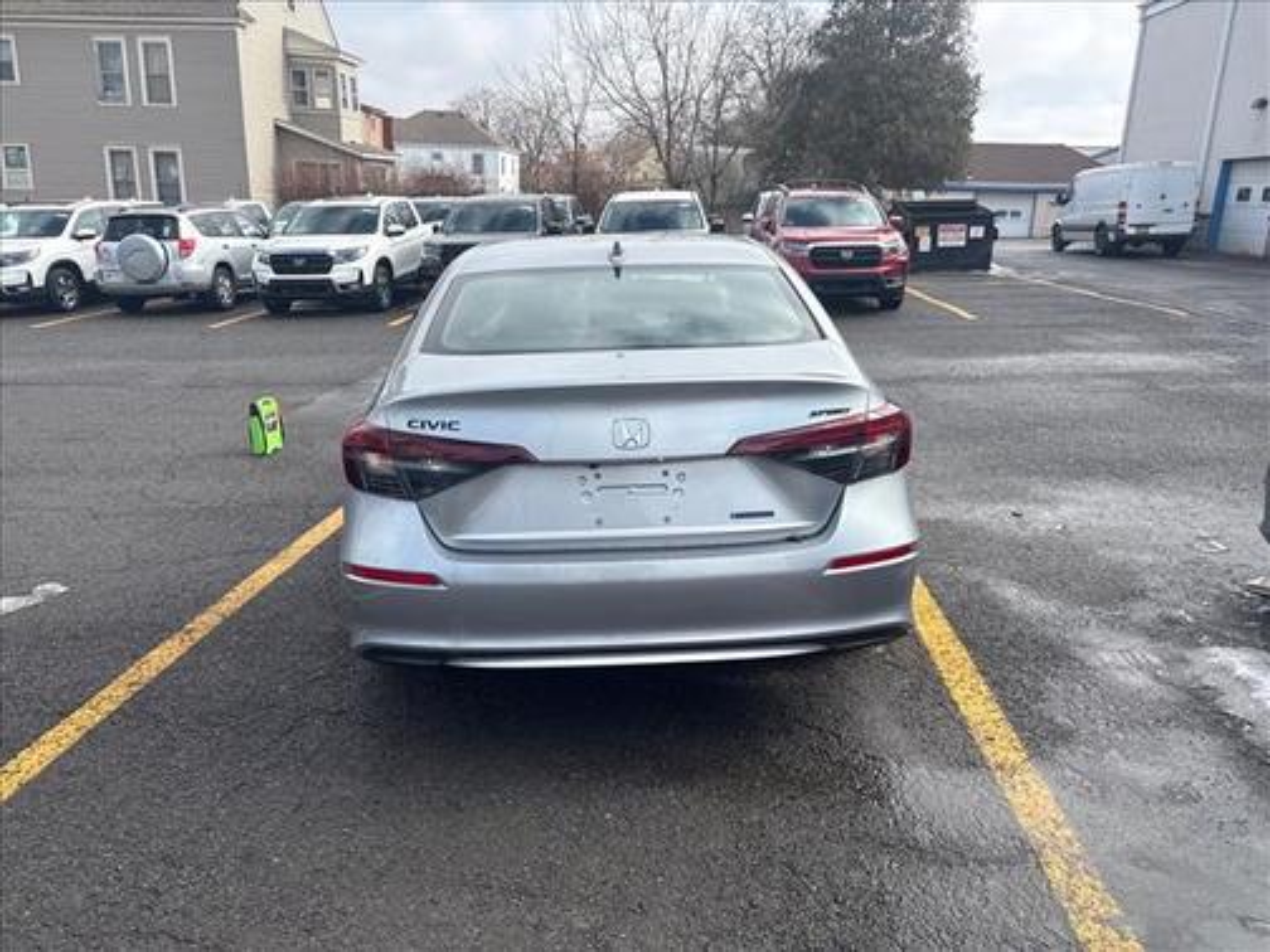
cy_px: 476
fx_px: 954
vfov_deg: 53.1
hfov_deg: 67.3
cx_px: 635
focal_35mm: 26
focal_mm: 5.96
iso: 50
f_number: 1.6
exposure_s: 1/1953
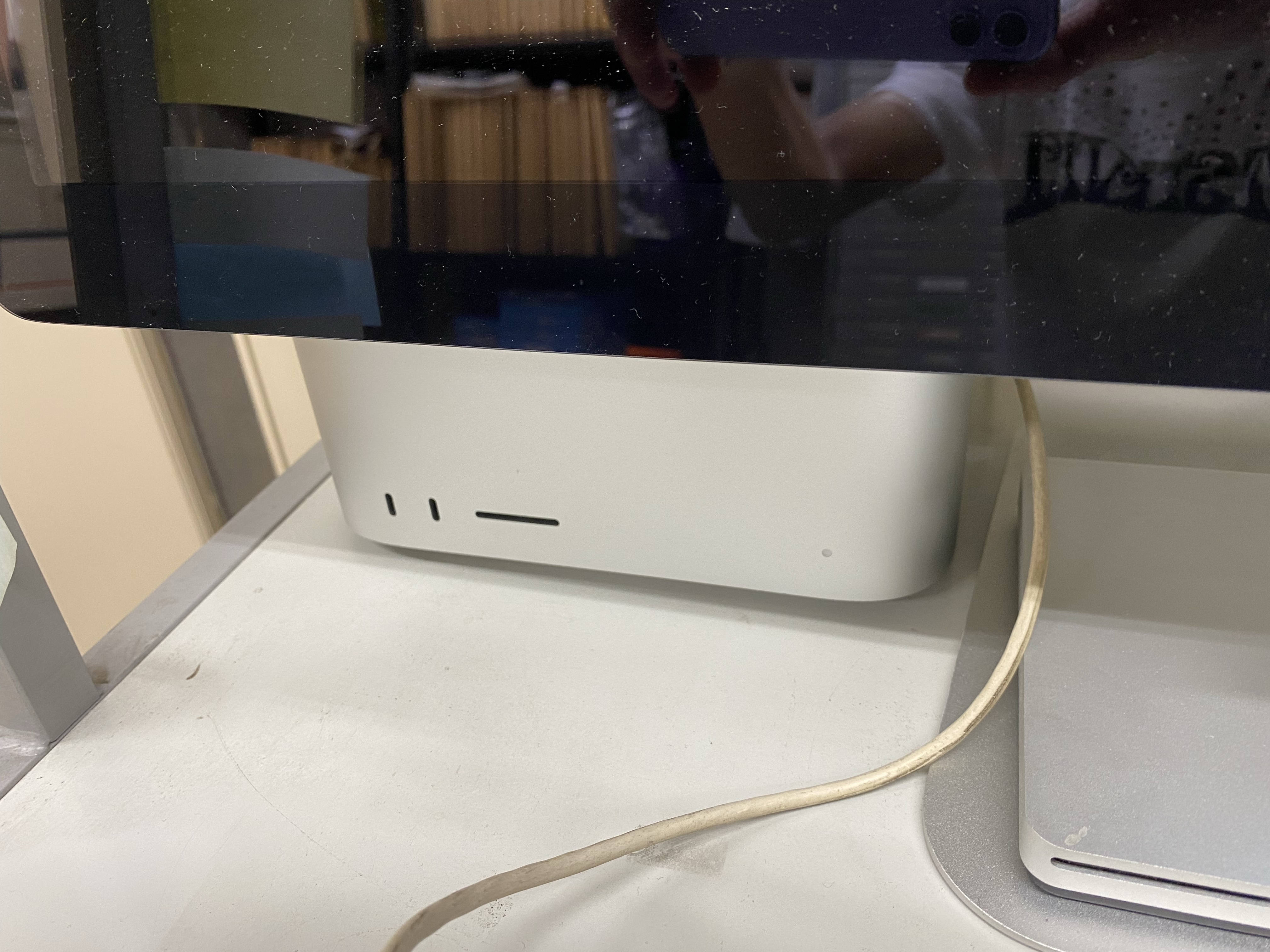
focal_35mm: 26
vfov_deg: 53.1
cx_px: 635
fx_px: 954
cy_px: 476
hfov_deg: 67.3
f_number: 1.8
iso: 80
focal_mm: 4.25
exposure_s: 1/50
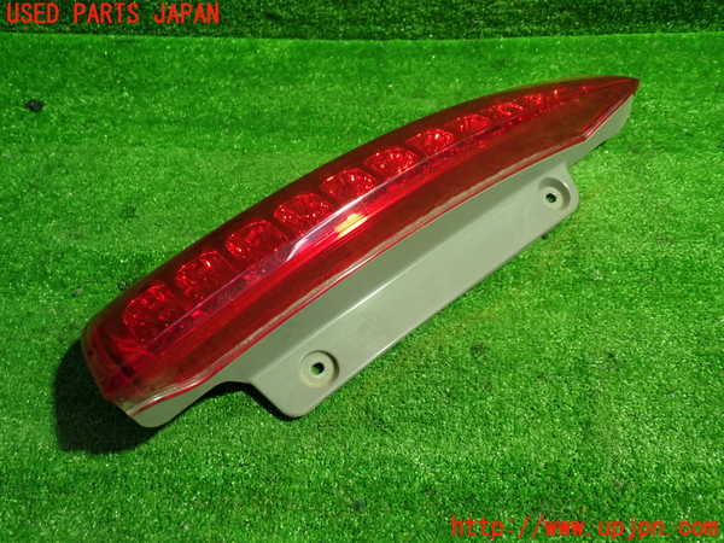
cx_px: 362
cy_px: 272
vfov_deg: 46.8
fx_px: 627
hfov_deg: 60.0
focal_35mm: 30
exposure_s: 1/30
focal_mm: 5.4
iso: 320
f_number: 2.3
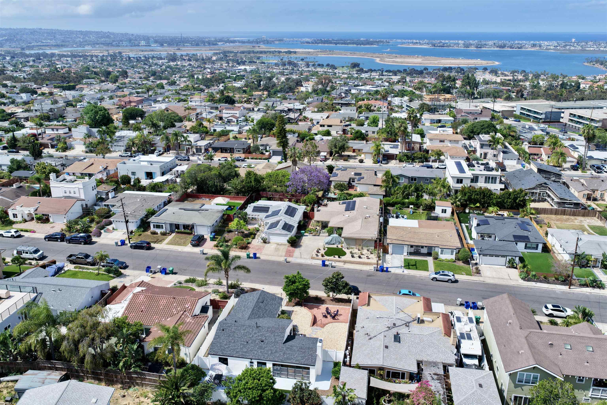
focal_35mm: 28
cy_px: 202
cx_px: 304
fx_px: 472
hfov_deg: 65.5
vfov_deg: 46.4
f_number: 2.8
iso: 100
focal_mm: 14.45
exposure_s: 1/800
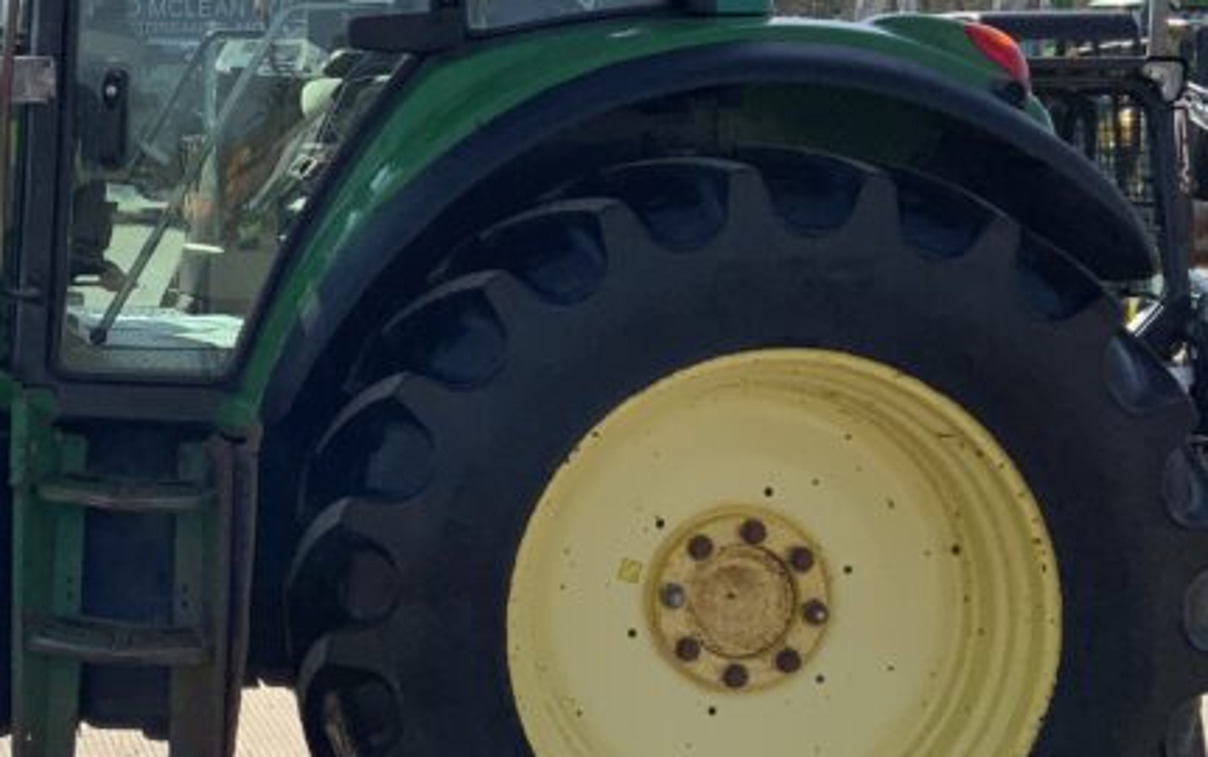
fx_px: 2405
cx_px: 157
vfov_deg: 17.8
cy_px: 247
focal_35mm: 73
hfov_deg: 27.3
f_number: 1.8
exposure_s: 1/2959
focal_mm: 3
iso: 20
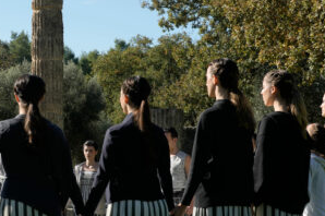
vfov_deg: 10.6
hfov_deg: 15.6
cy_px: 95
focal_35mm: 129
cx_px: -8
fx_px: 1163
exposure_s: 1/400
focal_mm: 50
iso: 100
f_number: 5.6
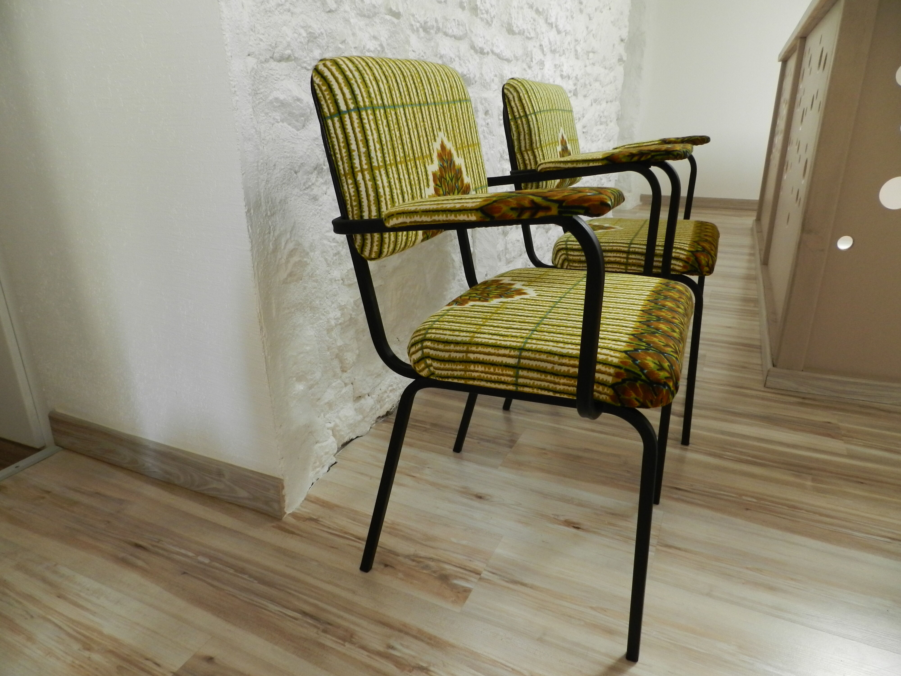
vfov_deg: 58.9
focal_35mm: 23
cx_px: 450
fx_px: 599
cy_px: 338
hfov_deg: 73.9
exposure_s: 1/30
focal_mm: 4
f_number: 3.4
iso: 320
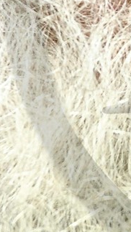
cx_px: 332
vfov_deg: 4.0
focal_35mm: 544
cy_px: -19
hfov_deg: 2.2
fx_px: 3355
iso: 1600
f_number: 7.1
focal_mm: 70
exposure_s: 1/30
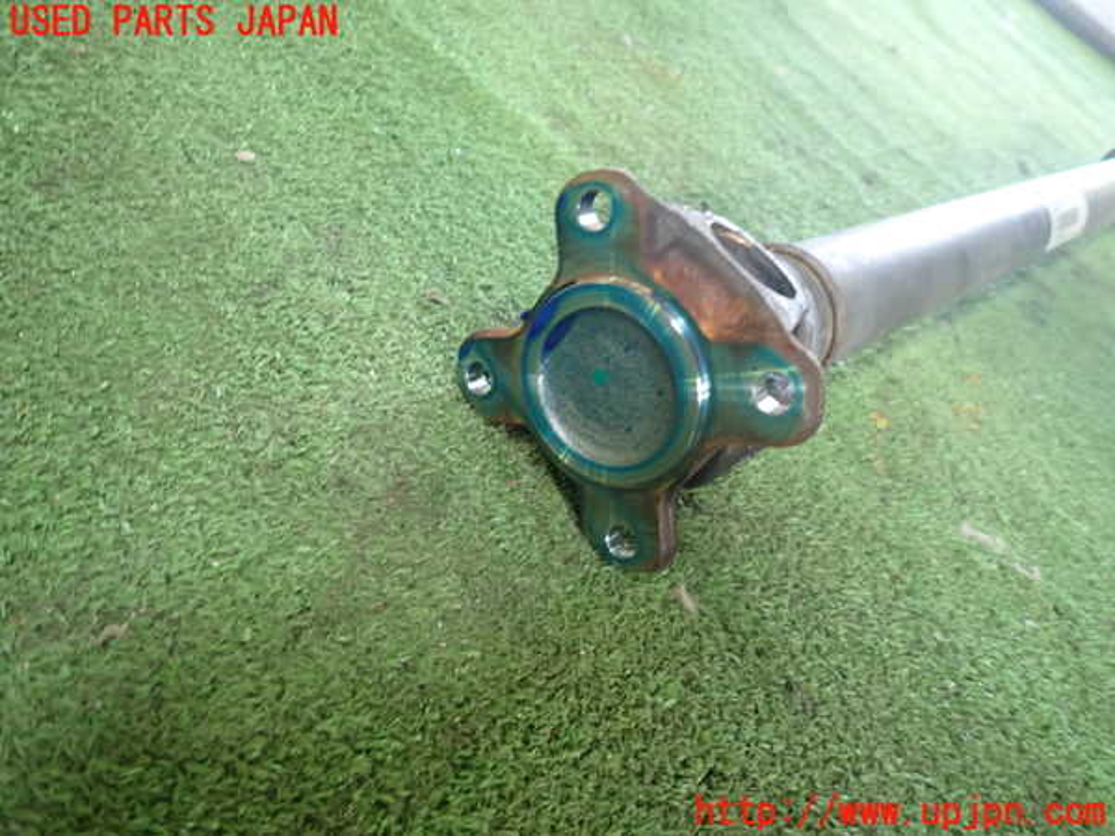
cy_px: 418
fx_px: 805
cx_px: 558
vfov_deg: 54.9
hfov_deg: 69.4
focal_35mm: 25
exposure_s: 1/30
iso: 320
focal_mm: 4.5
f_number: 2
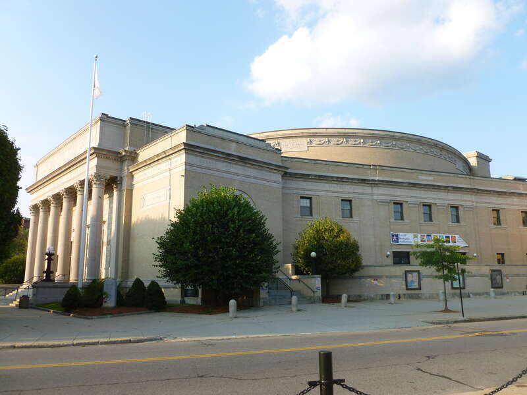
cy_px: 198
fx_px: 426
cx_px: 264
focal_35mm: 28
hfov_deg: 63.4
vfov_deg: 49.7
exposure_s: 1/320
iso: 100
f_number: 3.3
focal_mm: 5
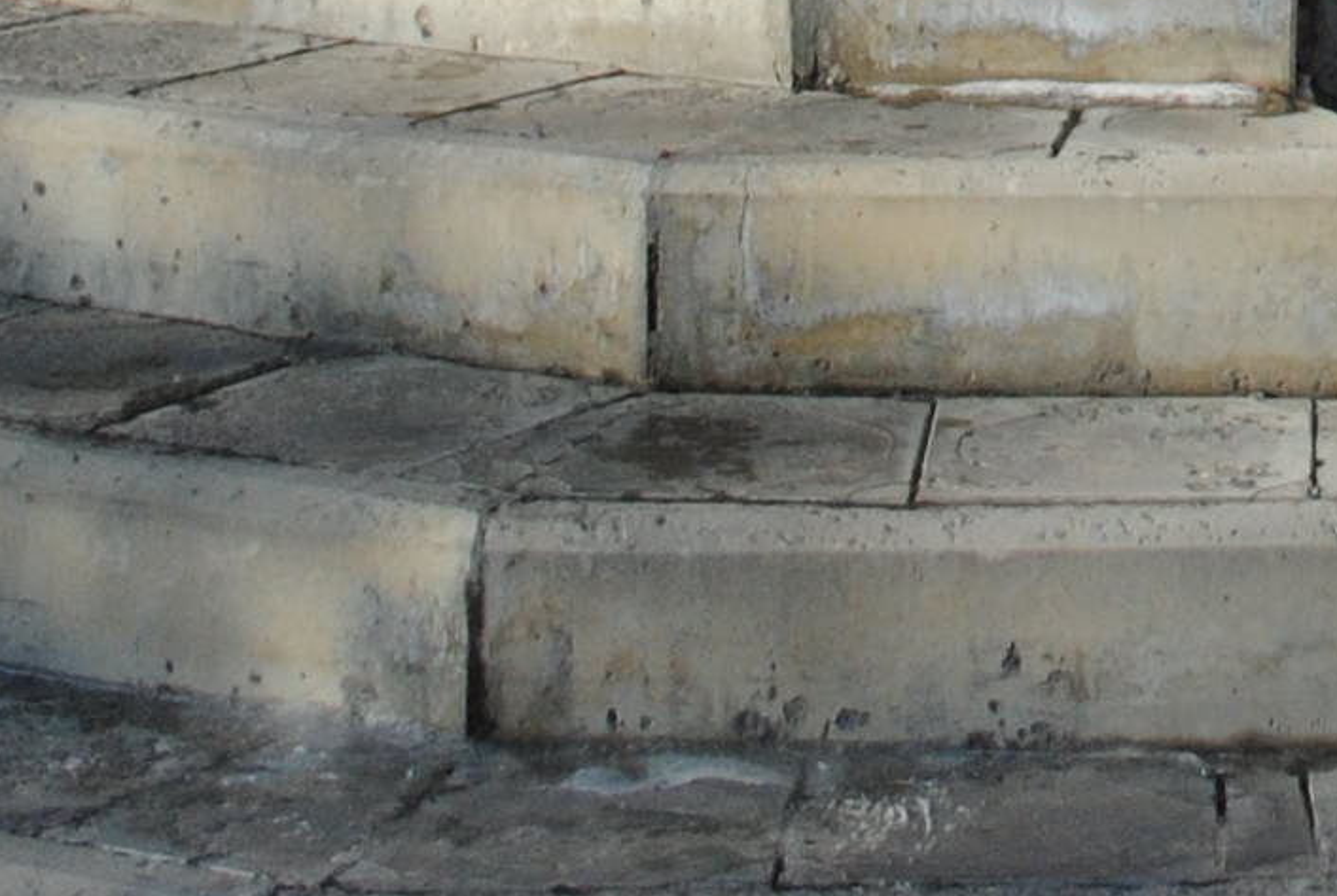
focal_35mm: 148
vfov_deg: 8.4
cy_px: -1343
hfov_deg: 13.2
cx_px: 1924
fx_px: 5505
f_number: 3.5
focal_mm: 18
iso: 400
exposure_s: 1/4000
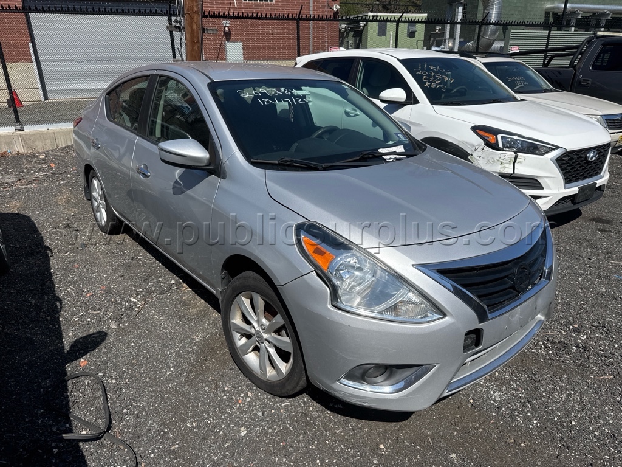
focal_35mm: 24
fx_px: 431
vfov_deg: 56.8
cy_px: 234
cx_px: 311
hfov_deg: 71.6
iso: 80
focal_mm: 6.76
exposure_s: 1/6410
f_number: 1.78
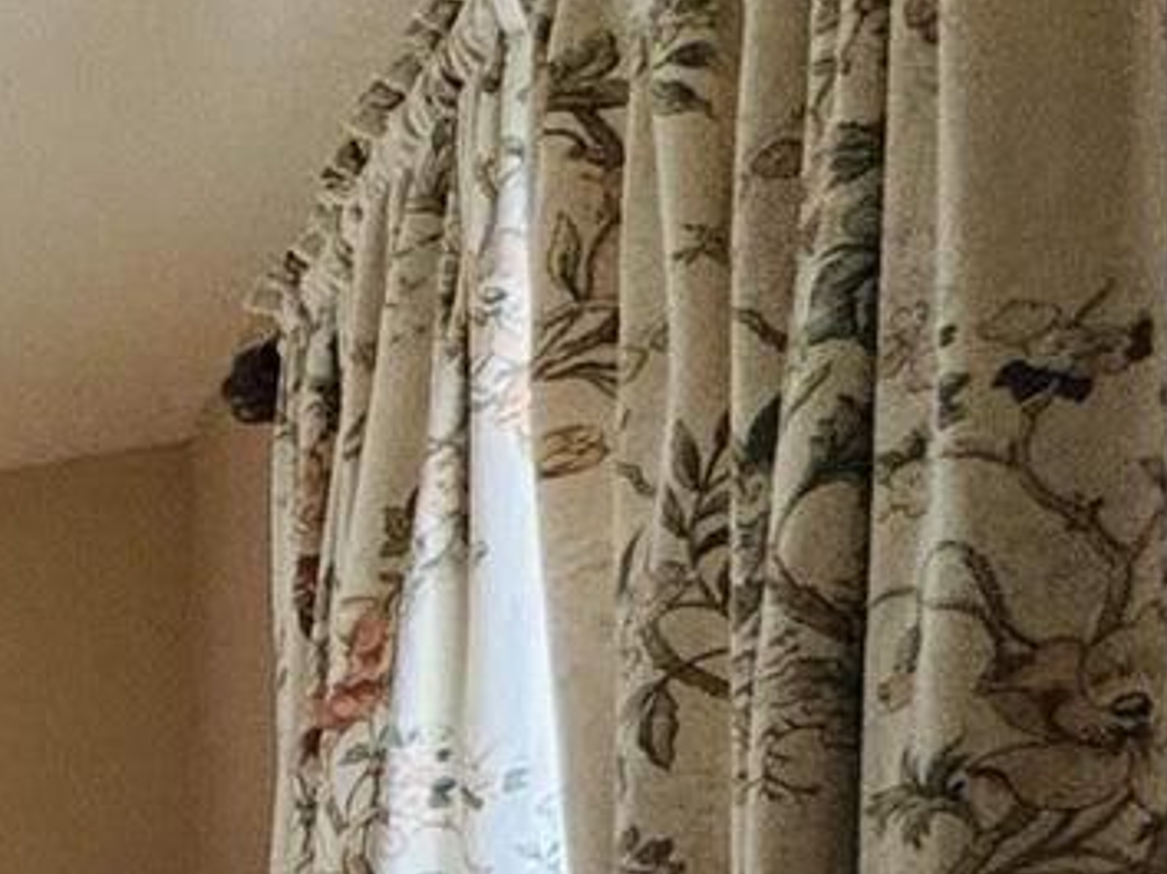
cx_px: -1985
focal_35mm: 81
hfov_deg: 13.1
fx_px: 2729
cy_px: 1412
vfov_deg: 16.2
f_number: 2.2
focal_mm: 2.22
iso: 160
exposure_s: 1/120
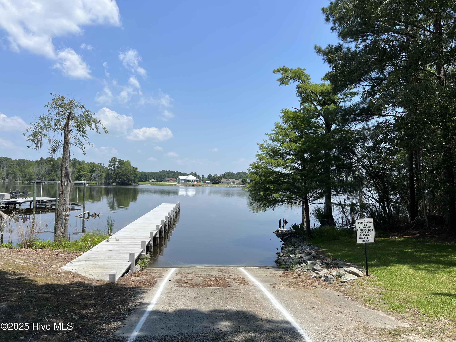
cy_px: 171
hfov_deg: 67.3
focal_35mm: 26
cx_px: 228
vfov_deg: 53.1
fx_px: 343
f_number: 1.5
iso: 50
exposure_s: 1/4831
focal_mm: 5.7
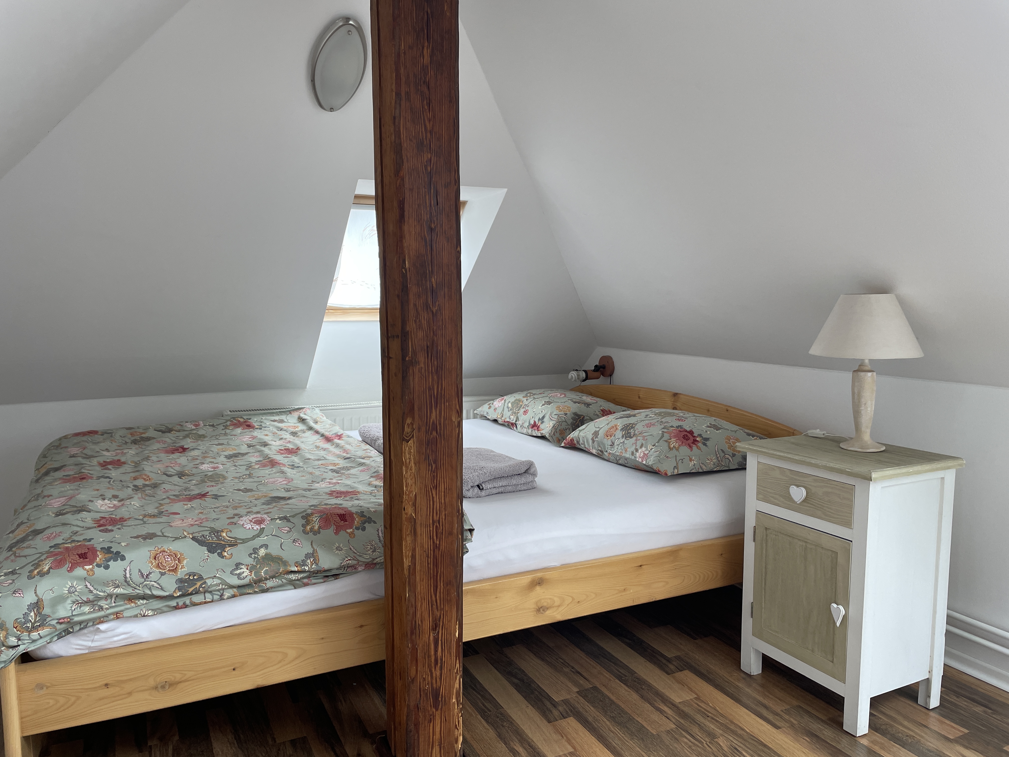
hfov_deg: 67.3
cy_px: 378
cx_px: 504
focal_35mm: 26
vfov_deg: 53.1
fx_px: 758
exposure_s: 1/121
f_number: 1.6
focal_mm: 4.2
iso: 80
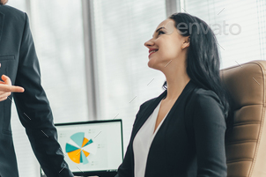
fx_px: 1226
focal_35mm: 166
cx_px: 67
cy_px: 69
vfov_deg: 8.3
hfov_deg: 12.3
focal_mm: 85
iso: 250
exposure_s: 1/250
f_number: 2
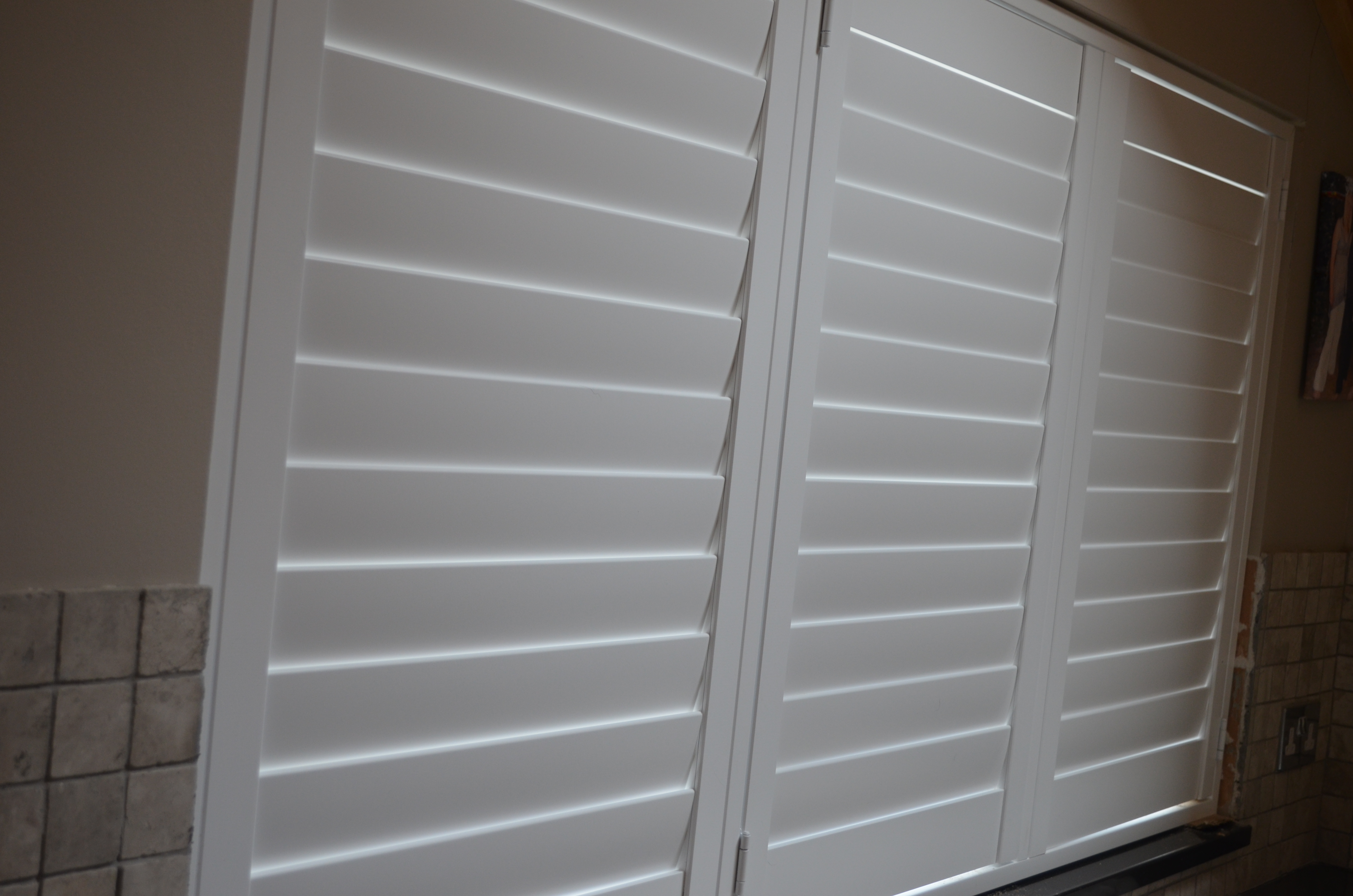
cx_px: 676
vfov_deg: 28.0
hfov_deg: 41.2
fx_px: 1800
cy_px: 448
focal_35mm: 48
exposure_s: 1/100
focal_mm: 32
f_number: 4.8
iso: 400
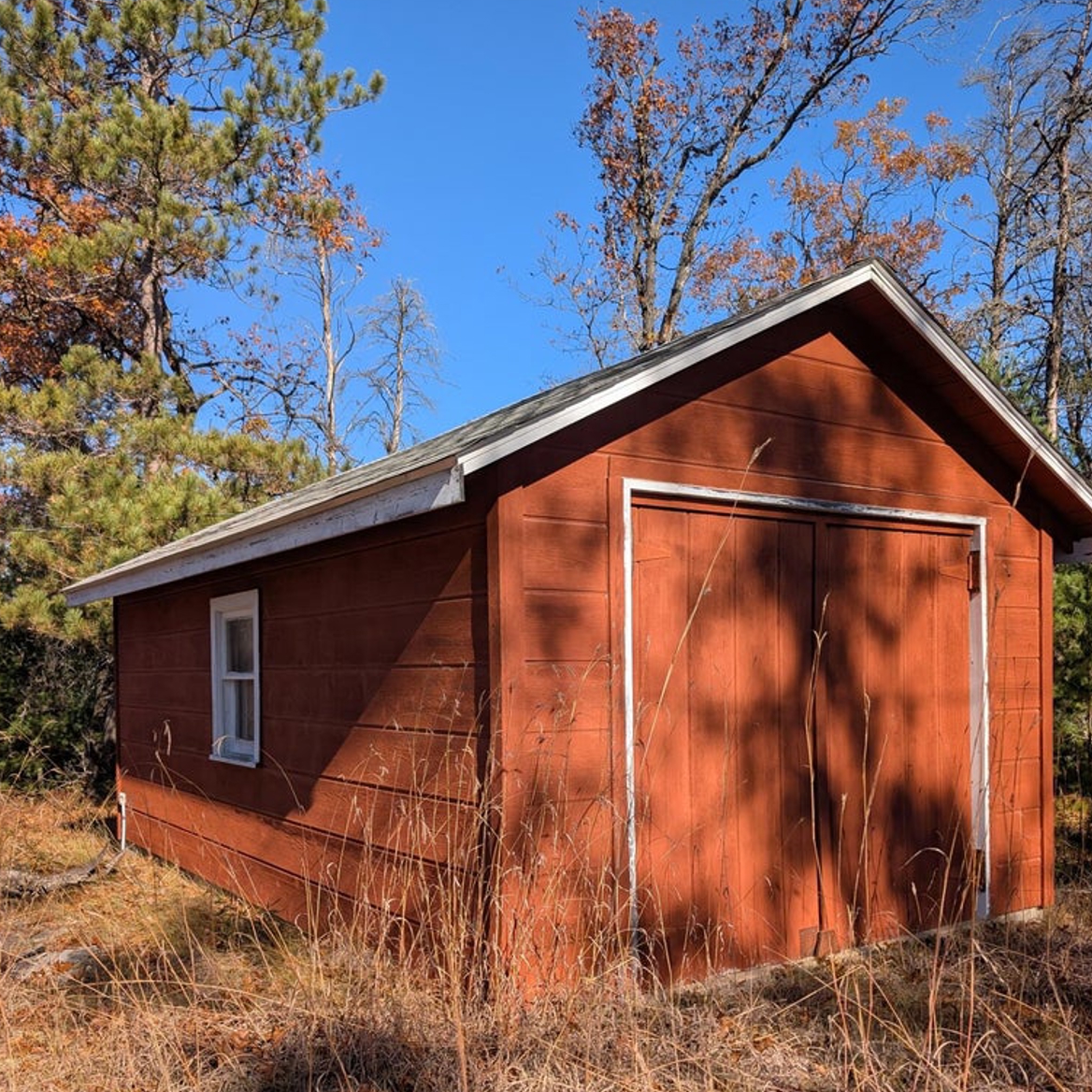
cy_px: 699
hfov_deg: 55.6
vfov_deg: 54.8
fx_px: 1035
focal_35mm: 29
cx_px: 556
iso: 18
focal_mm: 6.9
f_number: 1.68
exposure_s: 1/974
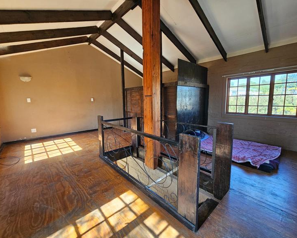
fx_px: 123
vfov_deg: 88.0
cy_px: 117
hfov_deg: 100.7
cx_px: 149
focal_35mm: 14
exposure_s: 1/50
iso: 50
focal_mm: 2.2
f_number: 2.2
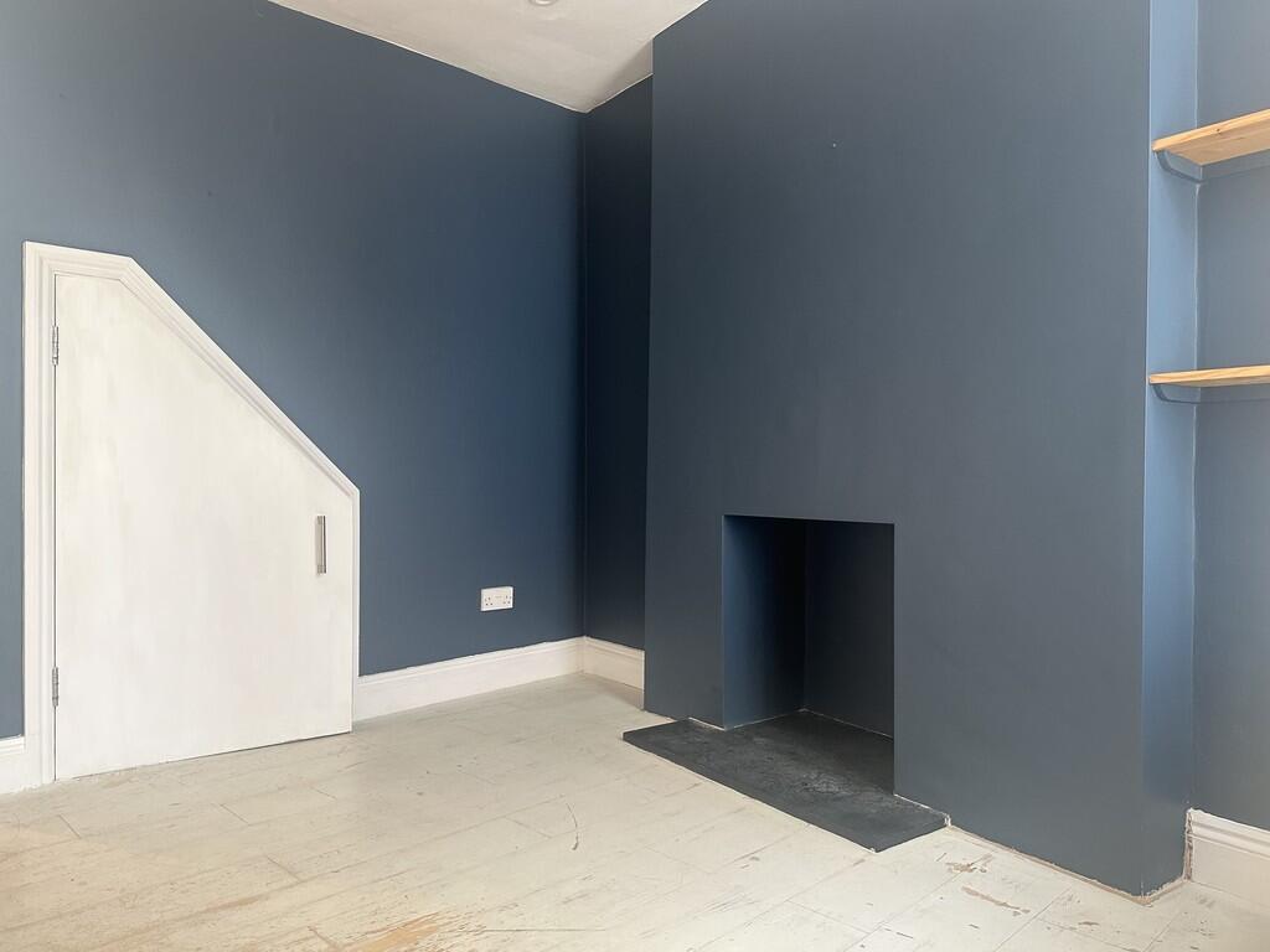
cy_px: 476
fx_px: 881
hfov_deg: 71.6
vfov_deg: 56.8
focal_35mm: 24
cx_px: 635
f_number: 1.78
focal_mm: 6.86
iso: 250
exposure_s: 1/70
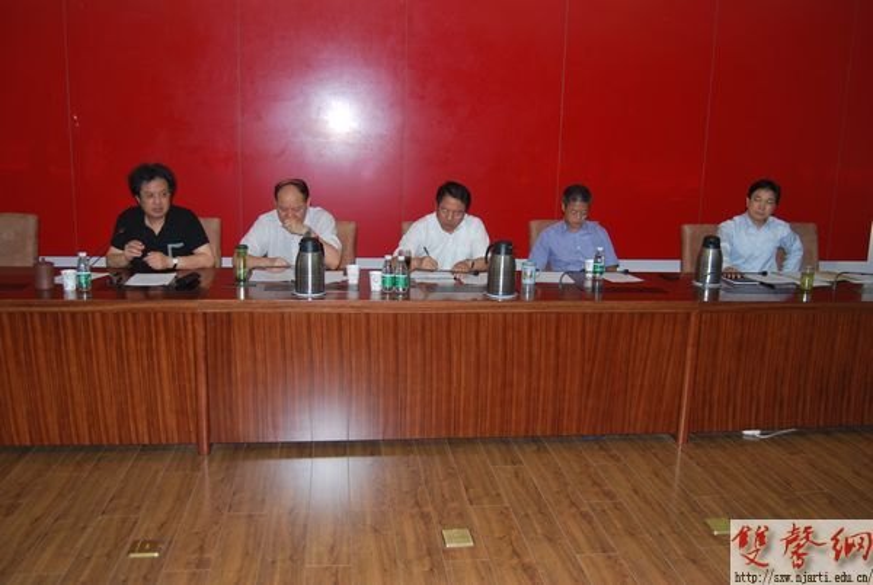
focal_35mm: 30
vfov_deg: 43.7
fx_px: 729
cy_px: 292
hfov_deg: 61.9
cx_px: 436
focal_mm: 20
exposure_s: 1/60
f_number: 3.8
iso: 200
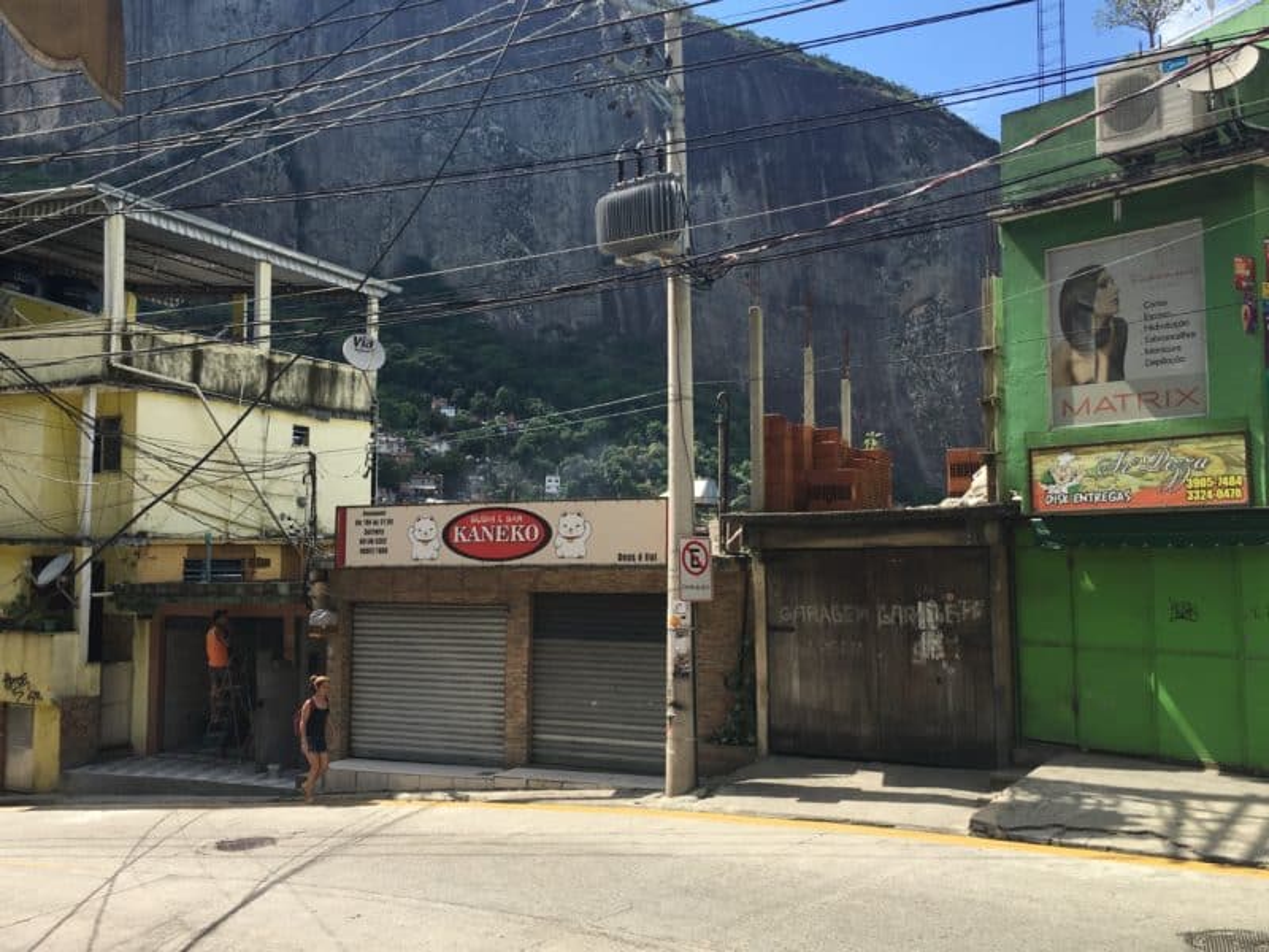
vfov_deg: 48.2
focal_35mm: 29
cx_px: 634
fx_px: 1063
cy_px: 476
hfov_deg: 61.7
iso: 25
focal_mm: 4.15
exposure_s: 1/864
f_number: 2.2
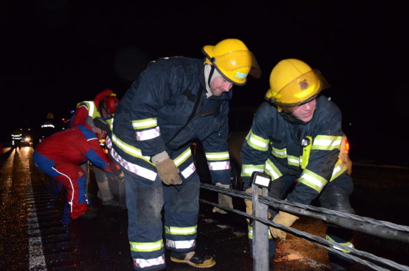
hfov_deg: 62.0
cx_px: 204
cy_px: 136
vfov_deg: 43.4
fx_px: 340
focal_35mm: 30
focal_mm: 20
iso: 4000
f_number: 6.3
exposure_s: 1/60
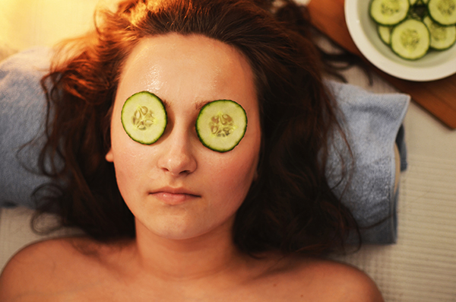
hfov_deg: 37.9
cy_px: 151
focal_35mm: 52
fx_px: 663
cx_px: 228
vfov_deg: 25.6
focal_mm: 35
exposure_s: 1/13
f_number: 1.8
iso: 400
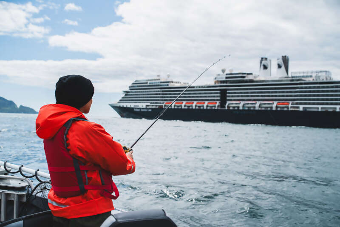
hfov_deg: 54.4
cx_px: 170
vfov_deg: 37.9
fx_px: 331
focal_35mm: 35
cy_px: 114
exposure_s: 1/1000
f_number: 4.5
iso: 100
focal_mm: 35
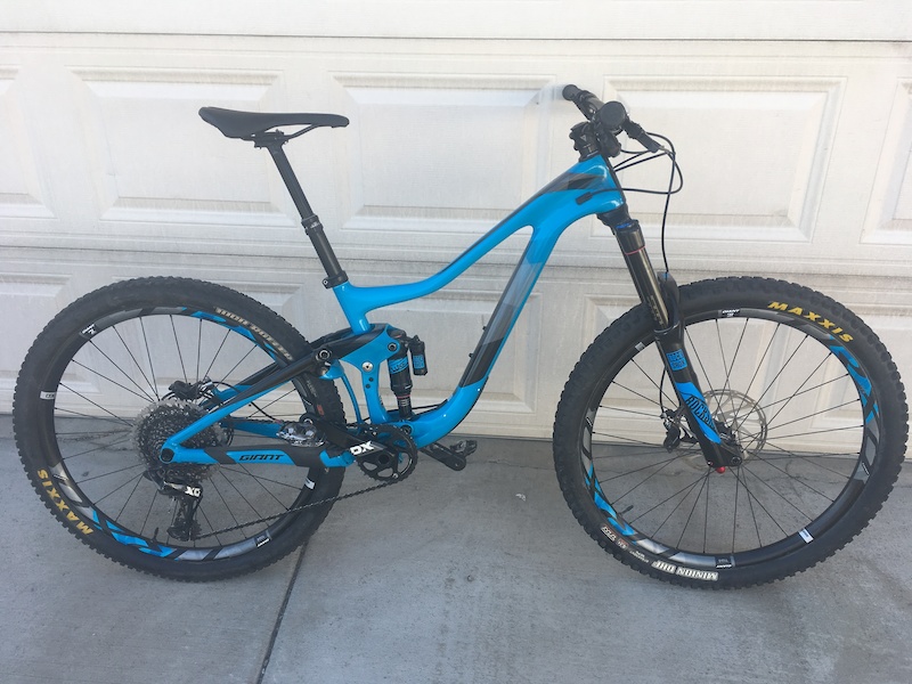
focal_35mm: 29
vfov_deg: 48.2
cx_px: 456
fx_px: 764
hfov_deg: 61.7
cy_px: 342
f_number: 2.2
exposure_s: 1/211
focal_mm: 4.15
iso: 25
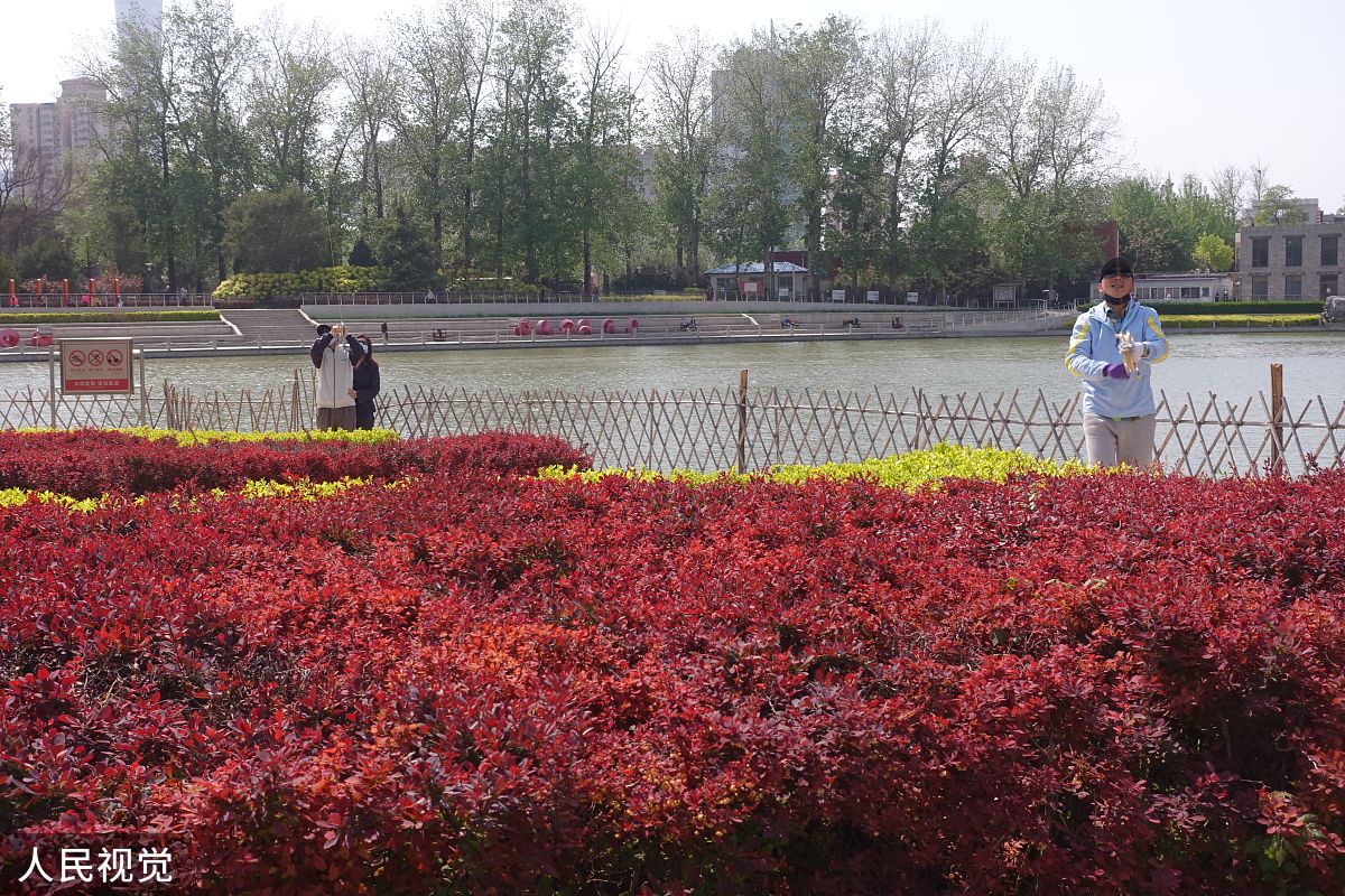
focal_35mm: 43
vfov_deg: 31.2
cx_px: 672
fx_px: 1606
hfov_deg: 45.4
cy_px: 448
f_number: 6.3
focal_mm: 15.94
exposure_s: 1/60
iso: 200
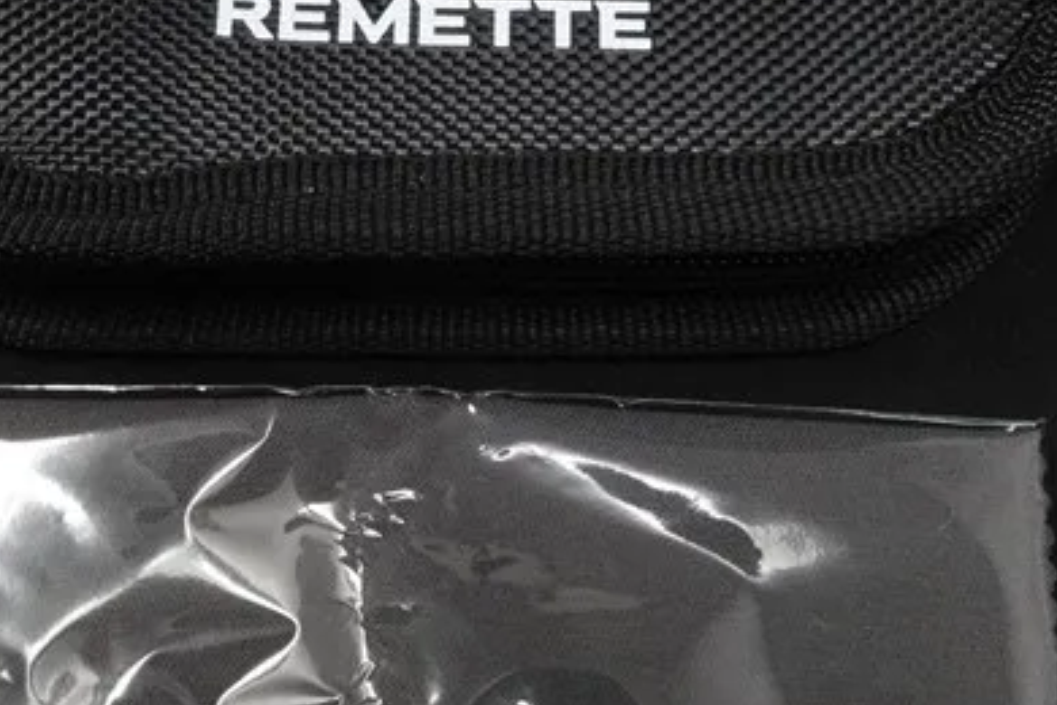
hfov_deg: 36.2
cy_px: 281
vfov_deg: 24.6
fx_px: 1615
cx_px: 442
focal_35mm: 55
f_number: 11
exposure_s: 1/30
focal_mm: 10.83
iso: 1250
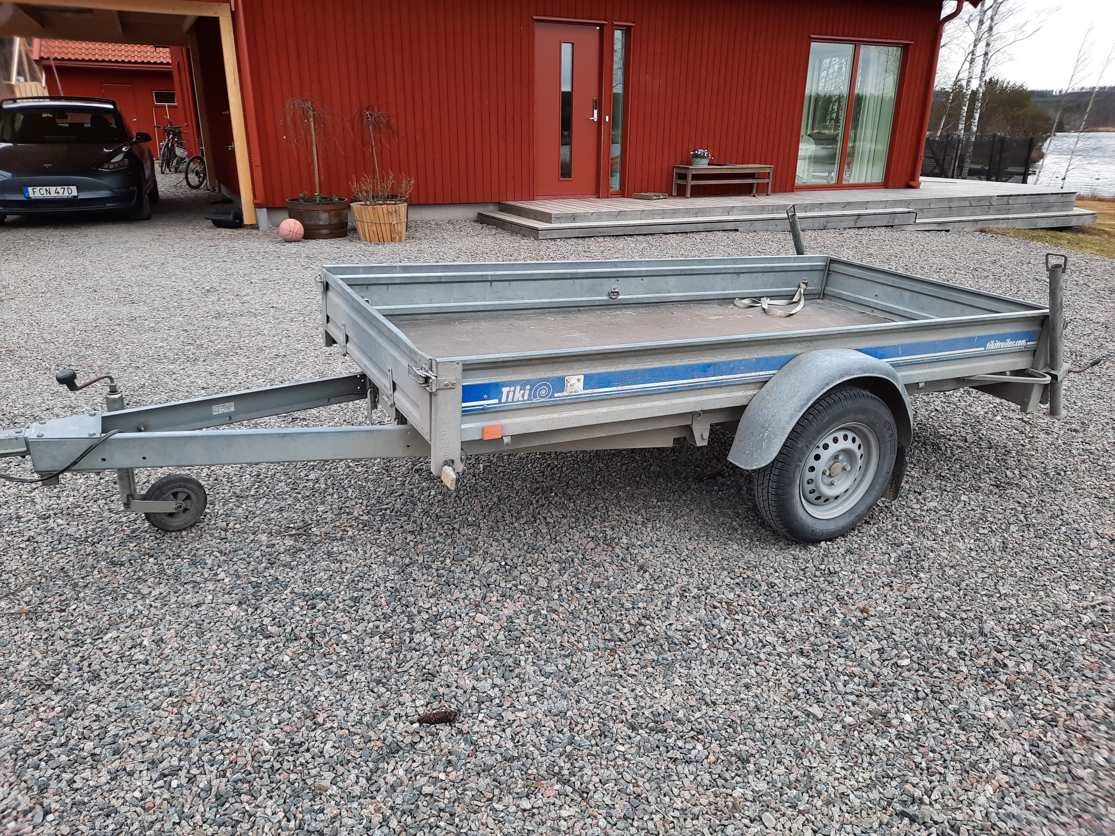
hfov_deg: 69.4
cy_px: 418
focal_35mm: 25
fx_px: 805
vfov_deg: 54.9
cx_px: 558
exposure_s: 1/100
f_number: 2
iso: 50
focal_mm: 4.6
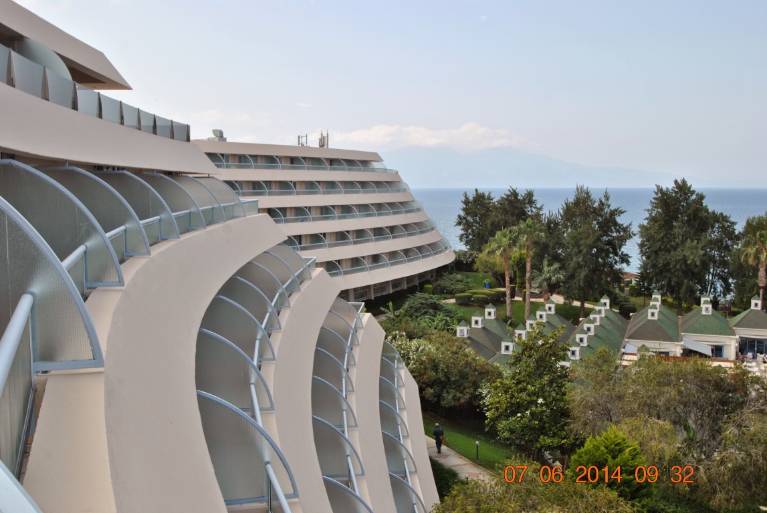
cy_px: 256
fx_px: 768
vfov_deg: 37.0
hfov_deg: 53.1
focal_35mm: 36
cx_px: 384
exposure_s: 1/200
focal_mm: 24
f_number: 7.1
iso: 100
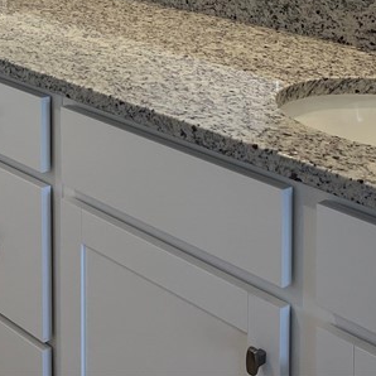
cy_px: -107
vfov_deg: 20.2
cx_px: 126
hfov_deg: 21.8
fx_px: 971
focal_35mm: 79
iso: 64
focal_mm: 5.1
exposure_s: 1/120
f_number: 1.6
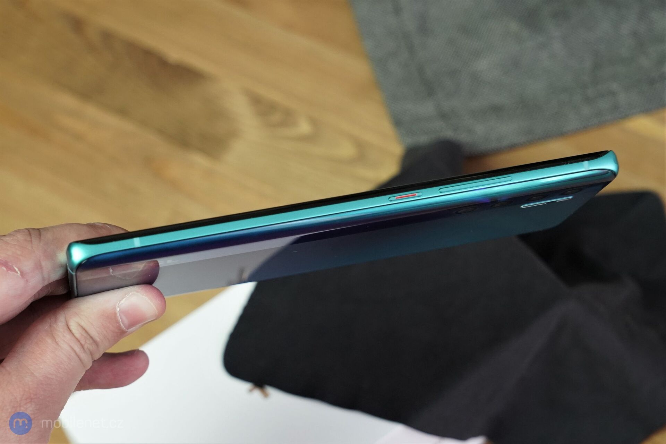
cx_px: 333
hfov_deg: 28.8
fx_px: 1295
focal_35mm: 70
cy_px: 222
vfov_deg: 19.5
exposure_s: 1/250
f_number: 8
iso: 4000
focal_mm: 70
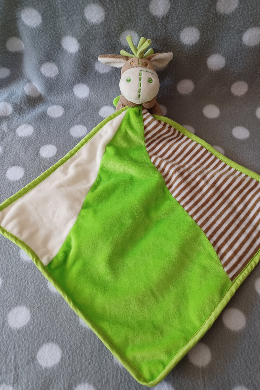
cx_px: 142
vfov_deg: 67.4
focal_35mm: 27
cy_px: 198
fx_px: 293
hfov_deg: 47.9
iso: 320
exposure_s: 1/50
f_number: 1.8
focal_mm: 4.6
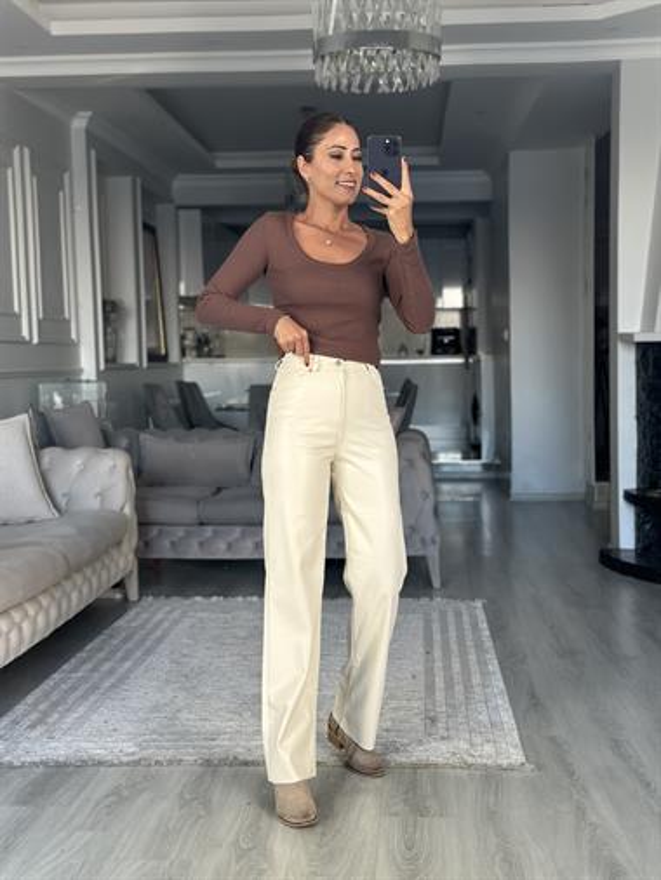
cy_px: 440
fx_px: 1221
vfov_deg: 39.6
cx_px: 330
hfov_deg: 30.3
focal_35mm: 48
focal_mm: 6.86
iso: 125
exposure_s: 1/73
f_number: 1.78
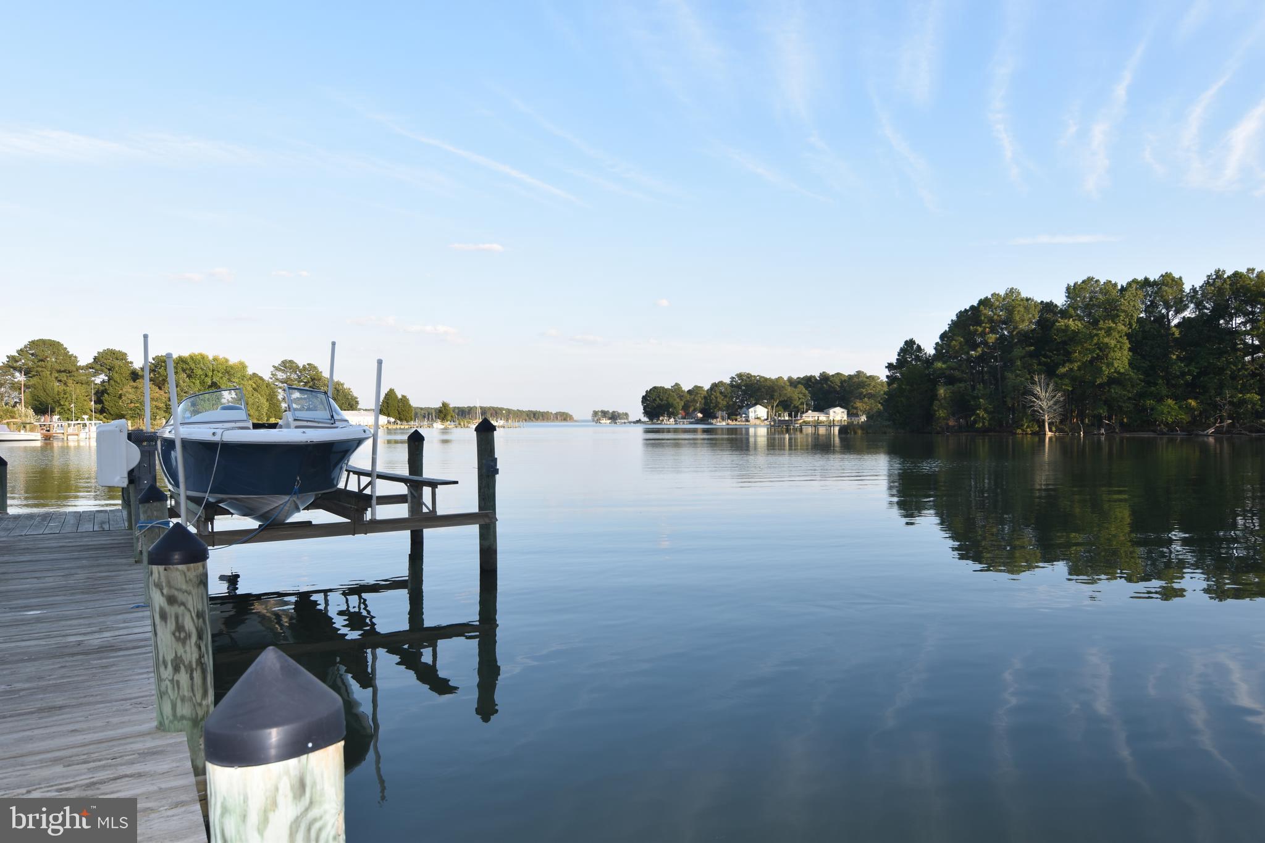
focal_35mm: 24
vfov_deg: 53.1
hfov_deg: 73.7
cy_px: 422
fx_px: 843
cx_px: 632
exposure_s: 1/160
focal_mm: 16
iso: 100
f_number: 6.3
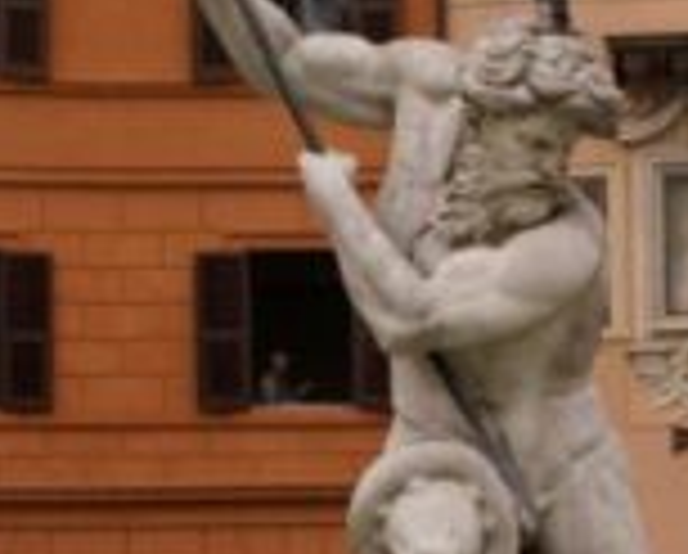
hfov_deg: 10.0
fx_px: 3934
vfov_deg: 8.0
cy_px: 561
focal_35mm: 193
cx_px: 504
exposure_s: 1/80
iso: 100
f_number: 6.3
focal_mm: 35
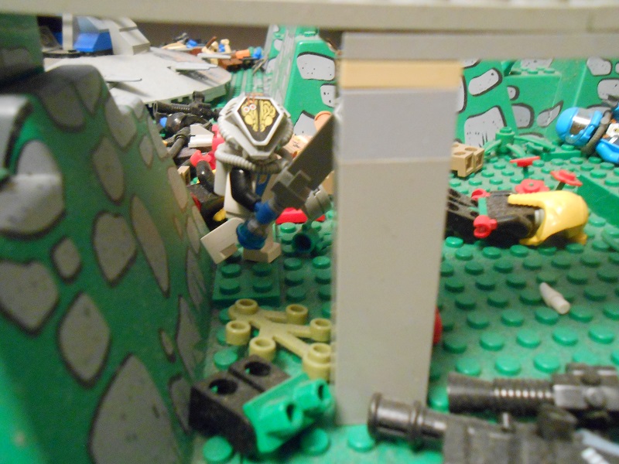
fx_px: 536
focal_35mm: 30
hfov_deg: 60.0
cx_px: 310
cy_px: 232
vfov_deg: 46.8
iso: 800
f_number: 3.8
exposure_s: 1/1.6
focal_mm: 5.3
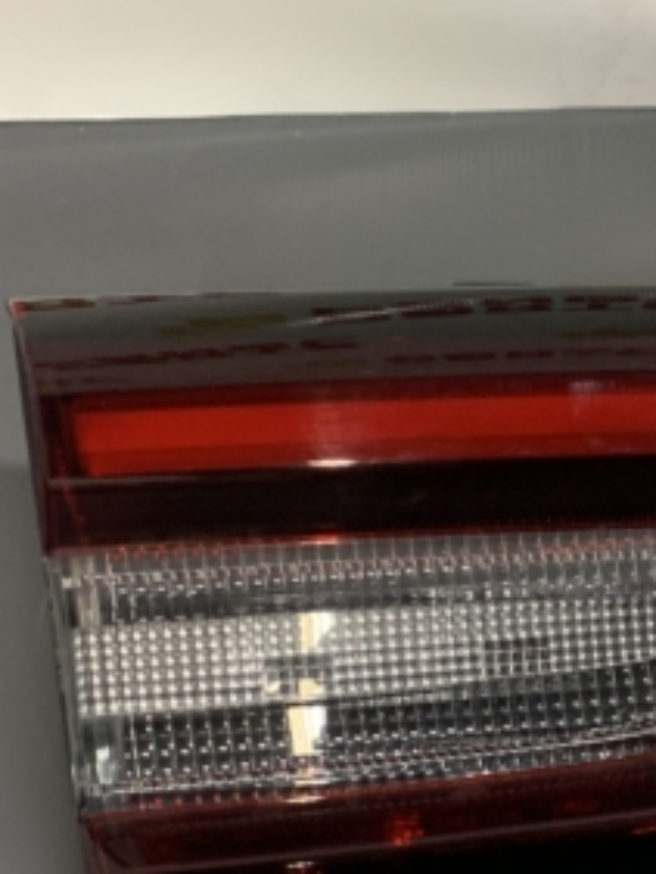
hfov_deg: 19.4
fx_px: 1868
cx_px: 634
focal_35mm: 74
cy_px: 532
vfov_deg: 26.3
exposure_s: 1/36
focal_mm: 4.25
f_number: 1.8
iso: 400
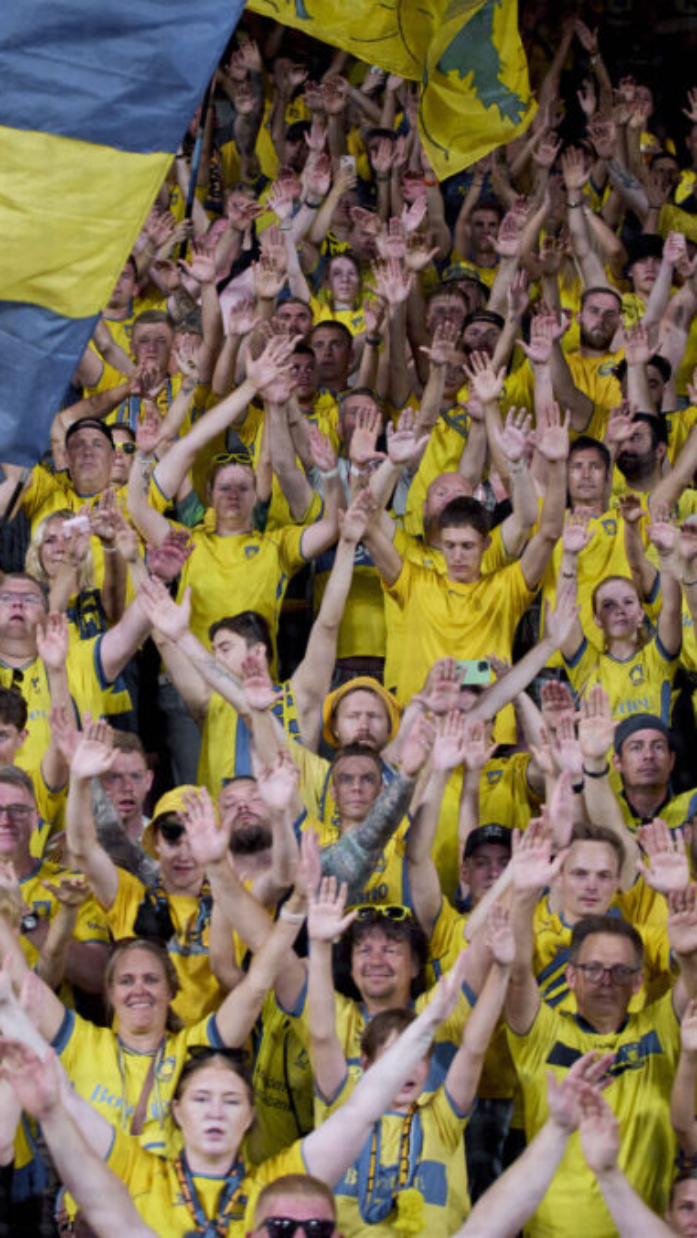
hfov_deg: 10.9
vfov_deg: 19.3
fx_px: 3646
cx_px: 209
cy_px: 619
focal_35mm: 111
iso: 5000
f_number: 2.8
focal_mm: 70
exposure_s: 1/1600
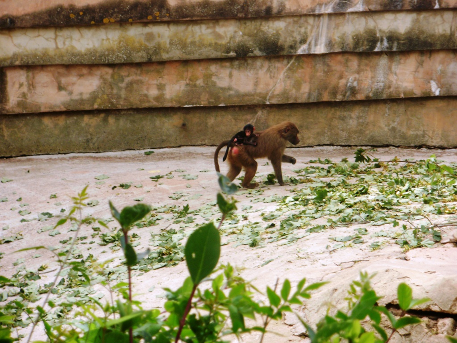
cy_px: 172
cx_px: 228
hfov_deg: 13.3
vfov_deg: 10.0
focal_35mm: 149
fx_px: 1967
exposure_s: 1/200
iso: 100
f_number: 5.4
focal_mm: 26
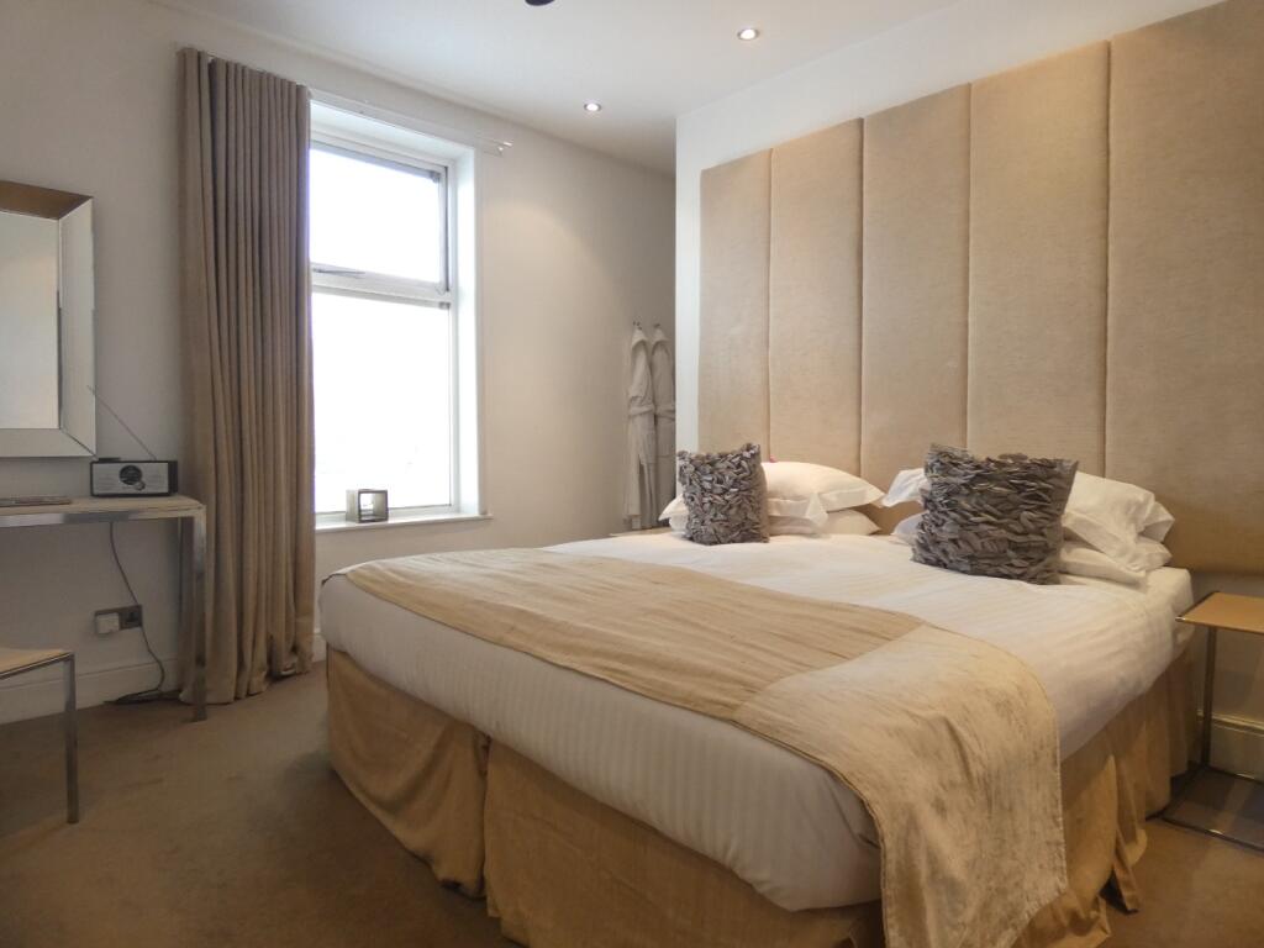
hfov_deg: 81.7
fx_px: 730
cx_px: 632
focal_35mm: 20
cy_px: 474
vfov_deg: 66.0
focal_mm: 3.6
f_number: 2.8
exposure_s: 1/60
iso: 250
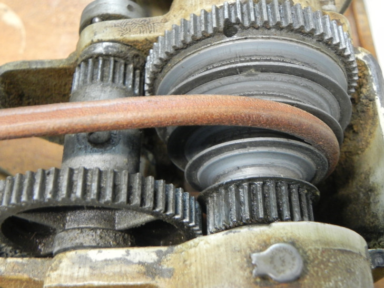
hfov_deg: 45.8
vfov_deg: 35.1
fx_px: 455
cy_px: 144
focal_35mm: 41
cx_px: 192
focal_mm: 7.3
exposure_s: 1/6
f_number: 3.2
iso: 400
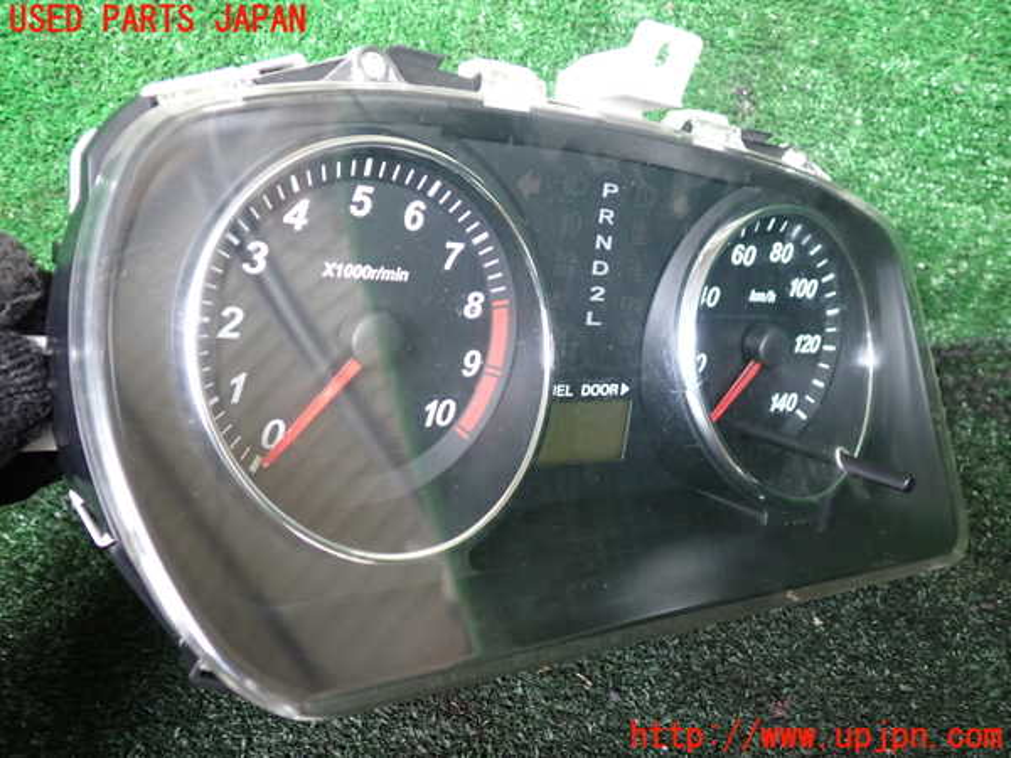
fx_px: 876
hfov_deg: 60.0
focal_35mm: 30
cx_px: 506
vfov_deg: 46.8
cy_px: 379
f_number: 2.3
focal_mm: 5.4
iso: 320
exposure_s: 1/30
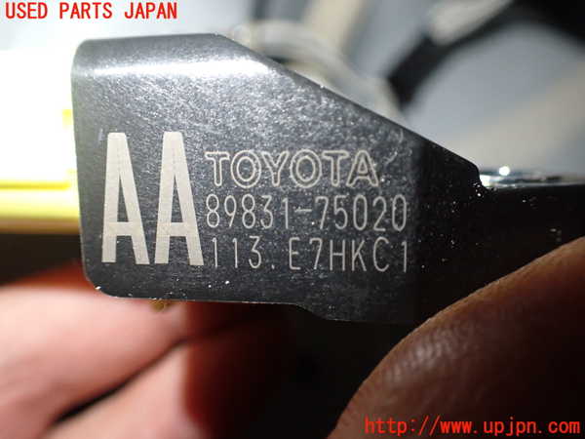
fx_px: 507
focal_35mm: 30
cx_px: 292
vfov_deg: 46.8
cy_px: 220
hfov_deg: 60.0
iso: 500
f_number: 2.3
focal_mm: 5.4
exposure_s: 1/125
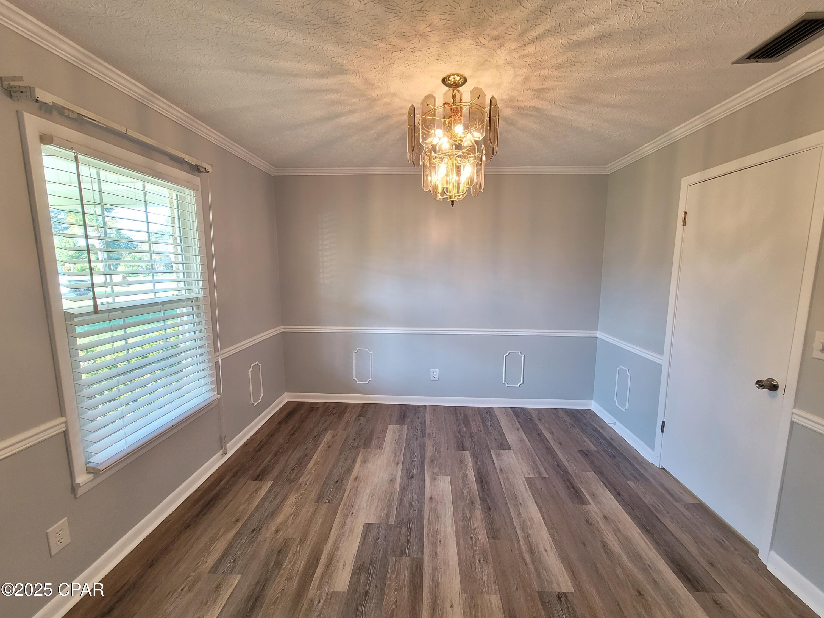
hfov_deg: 106.2
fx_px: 309
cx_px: 412
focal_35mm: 13
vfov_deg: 89.9
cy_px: 309
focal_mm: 2.2
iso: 200
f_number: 2.2
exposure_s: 1/60
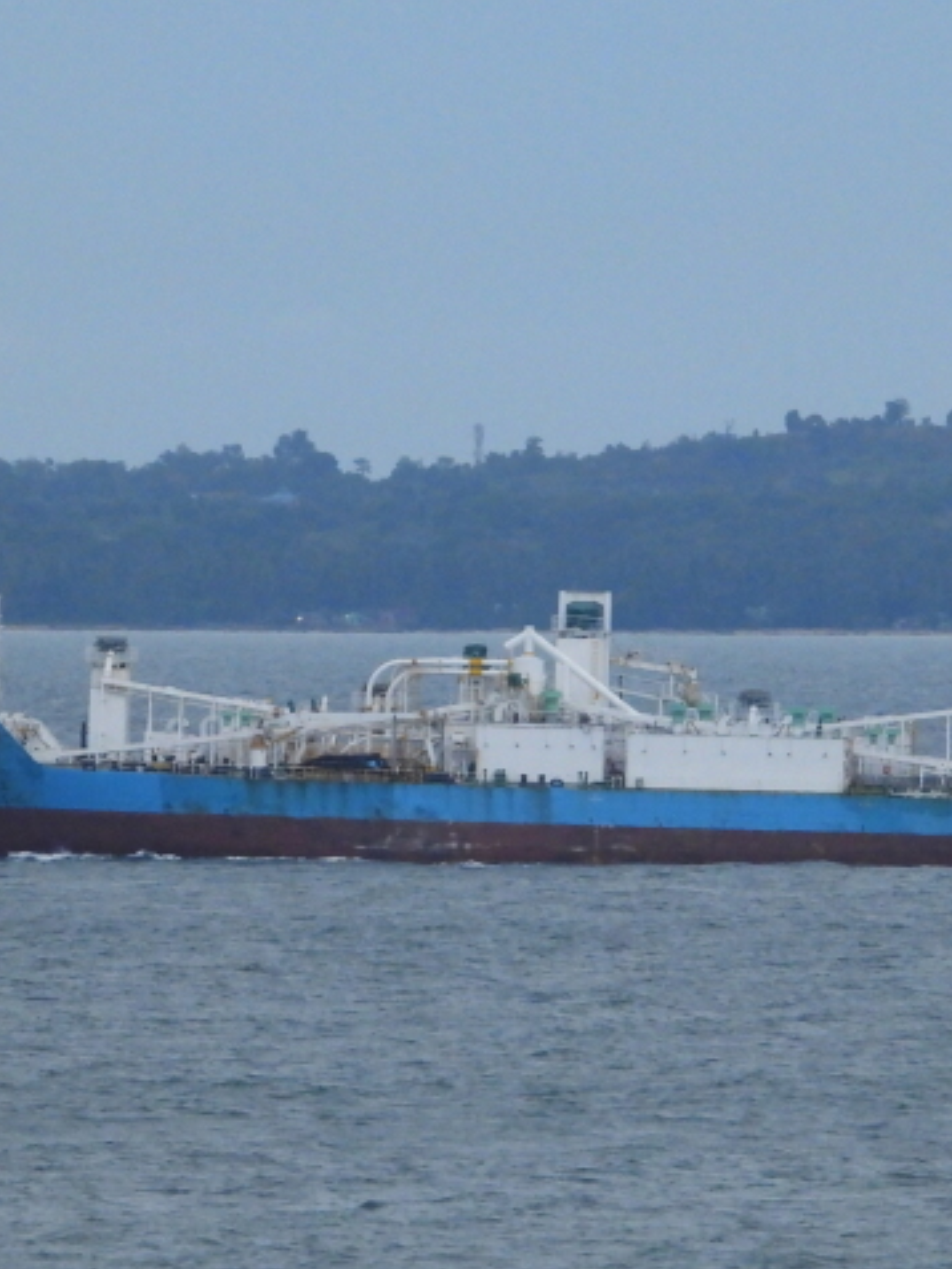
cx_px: 598
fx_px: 34857
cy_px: 686
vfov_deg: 2.1
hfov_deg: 1.6
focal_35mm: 951
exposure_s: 1/30
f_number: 5
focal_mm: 102
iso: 800
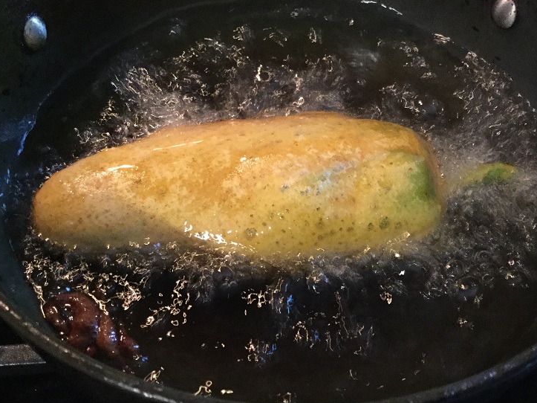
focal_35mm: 35
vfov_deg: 40.7
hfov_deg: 52.6
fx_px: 543
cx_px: 287
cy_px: 210
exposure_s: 1/15
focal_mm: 3.3
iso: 250
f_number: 2.4
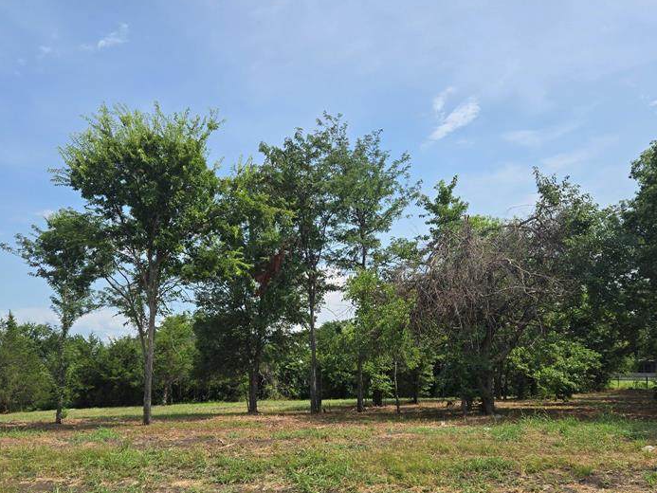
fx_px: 645
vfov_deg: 41.3
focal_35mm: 34
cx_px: 301
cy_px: 324
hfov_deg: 53.9
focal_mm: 5.4
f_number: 1.8
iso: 25
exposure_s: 1/1780
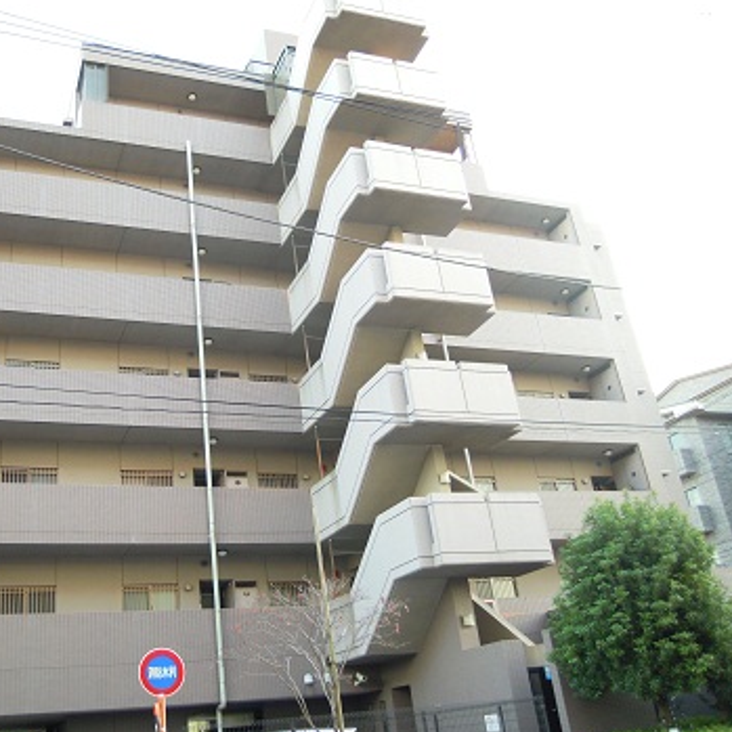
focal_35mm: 34
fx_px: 813
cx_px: 241
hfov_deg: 47.6
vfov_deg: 48.5
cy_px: 365
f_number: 2.7
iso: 200
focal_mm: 5
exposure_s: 1/30
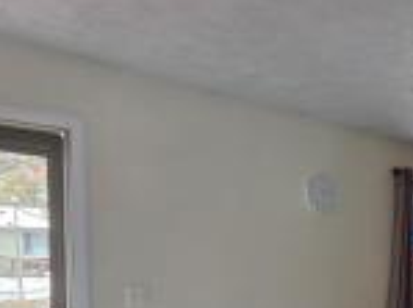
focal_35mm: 35
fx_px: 417
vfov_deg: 38.1
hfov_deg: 41.8
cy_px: 272
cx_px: 455
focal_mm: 2.2
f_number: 1.9
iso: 125
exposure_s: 1/120
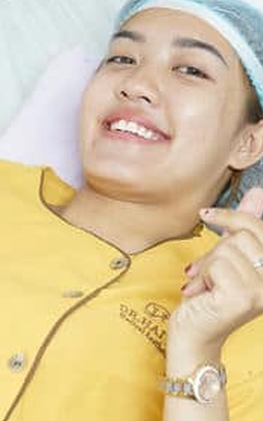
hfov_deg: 11.6
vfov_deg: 18.6
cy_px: 265
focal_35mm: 112
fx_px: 1285
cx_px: 47
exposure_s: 1/100
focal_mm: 38
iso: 3200
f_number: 4
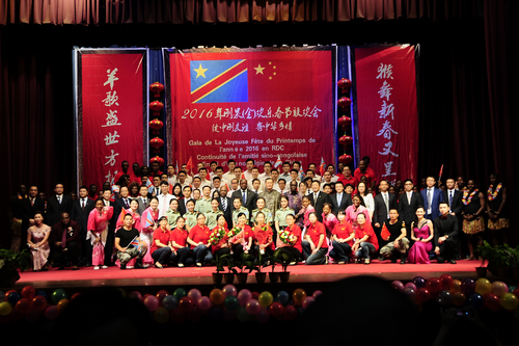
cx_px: 260
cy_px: 173
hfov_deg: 46.4
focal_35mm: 42
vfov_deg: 31.9
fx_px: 605
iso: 200
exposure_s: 1/25
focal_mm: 28
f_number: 4
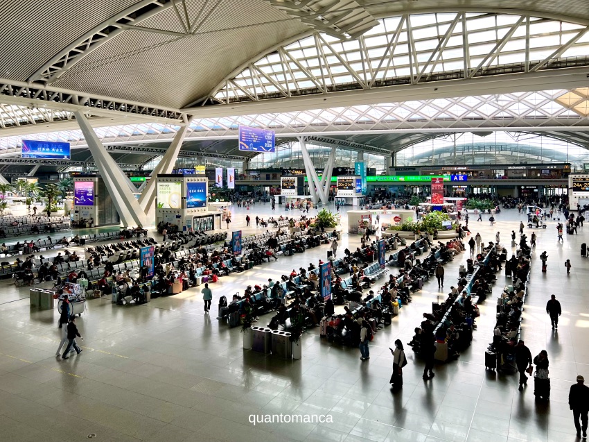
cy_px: 221
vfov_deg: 53.0
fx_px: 442
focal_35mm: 26
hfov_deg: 67.3
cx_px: 294
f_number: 1.5
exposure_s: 1/601
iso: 50
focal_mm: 5.7
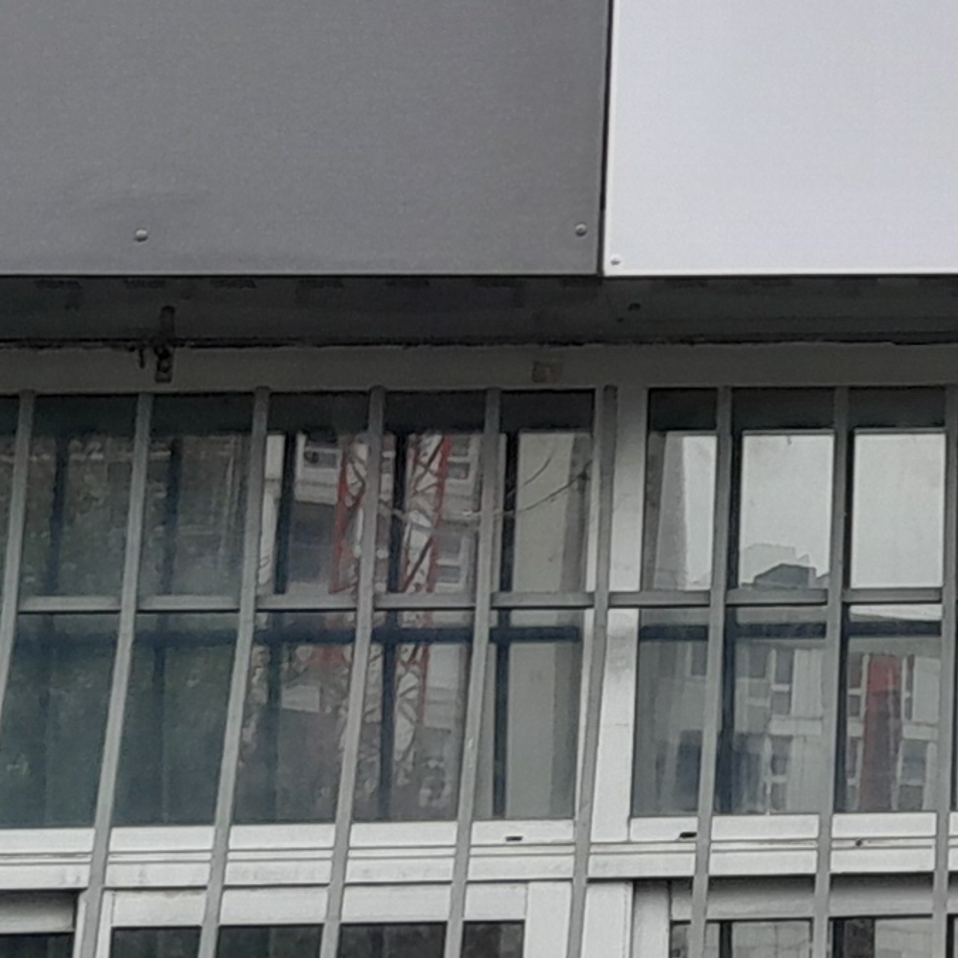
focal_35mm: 139
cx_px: 1414
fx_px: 4352
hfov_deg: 12.0
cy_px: 3
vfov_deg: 12.4
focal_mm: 3.98
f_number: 1.8
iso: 40
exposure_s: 1/201
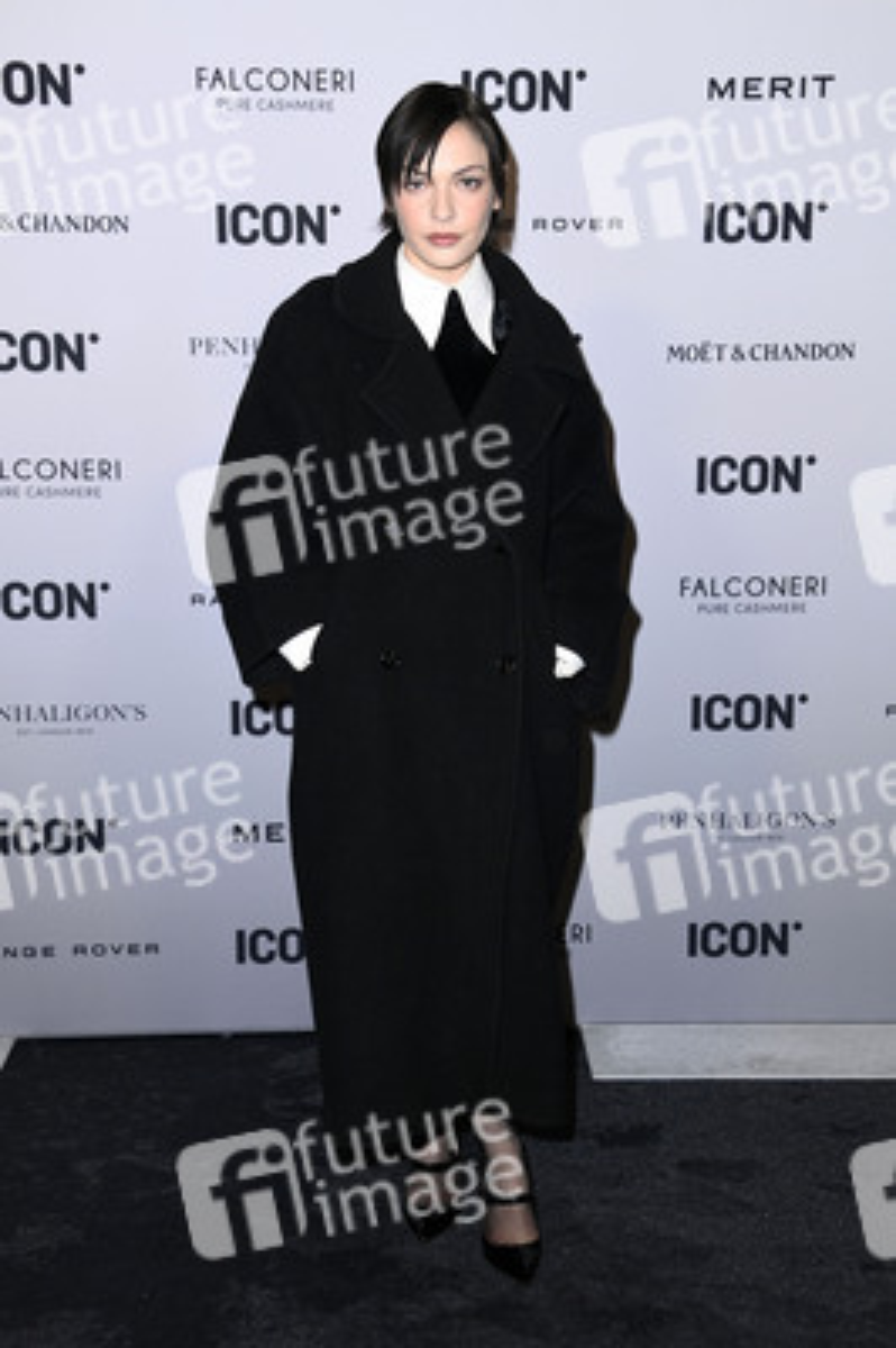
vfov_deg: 39.6
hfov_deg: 26.9
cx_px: 448
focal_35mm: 50
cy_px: 674
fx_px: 1870
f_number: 5.6
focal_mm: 50
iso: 1000
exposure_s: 1/250
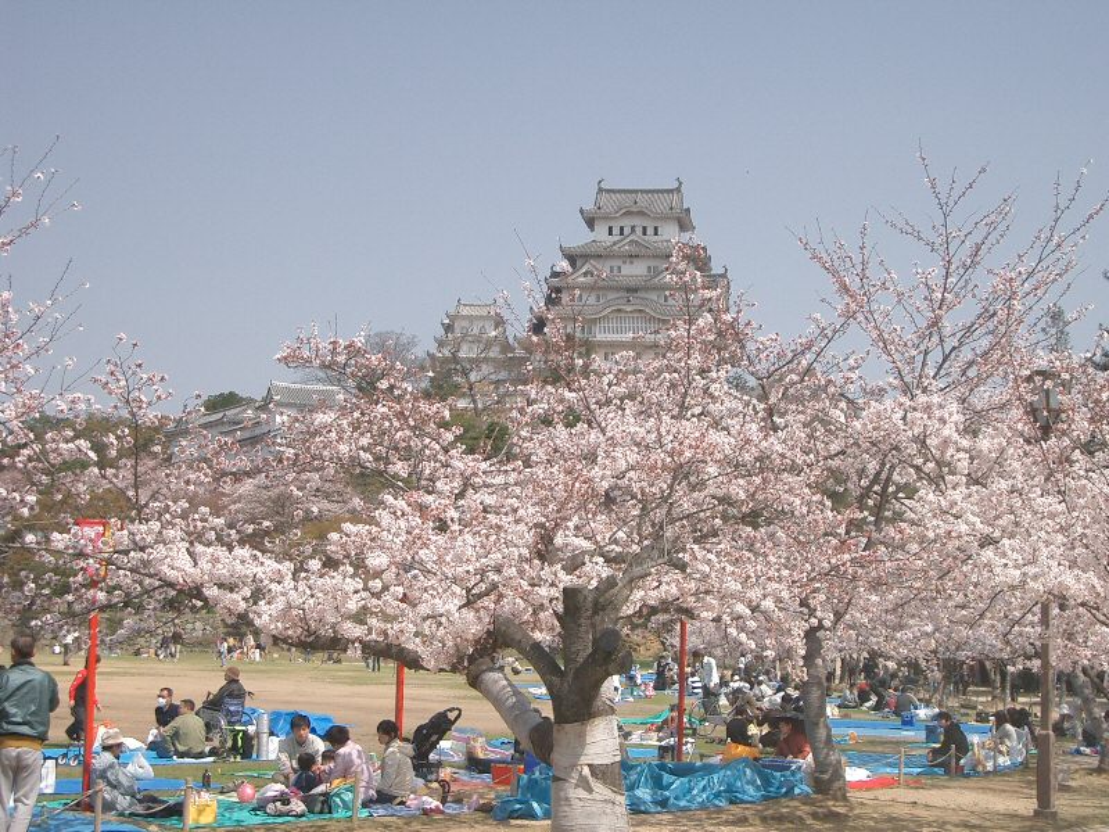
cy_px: 416
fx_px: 1986
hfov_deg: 31.2
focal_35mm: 62
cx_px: 554
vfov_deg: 23.7
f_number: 3.5
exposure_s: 1/800
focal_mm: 10.2
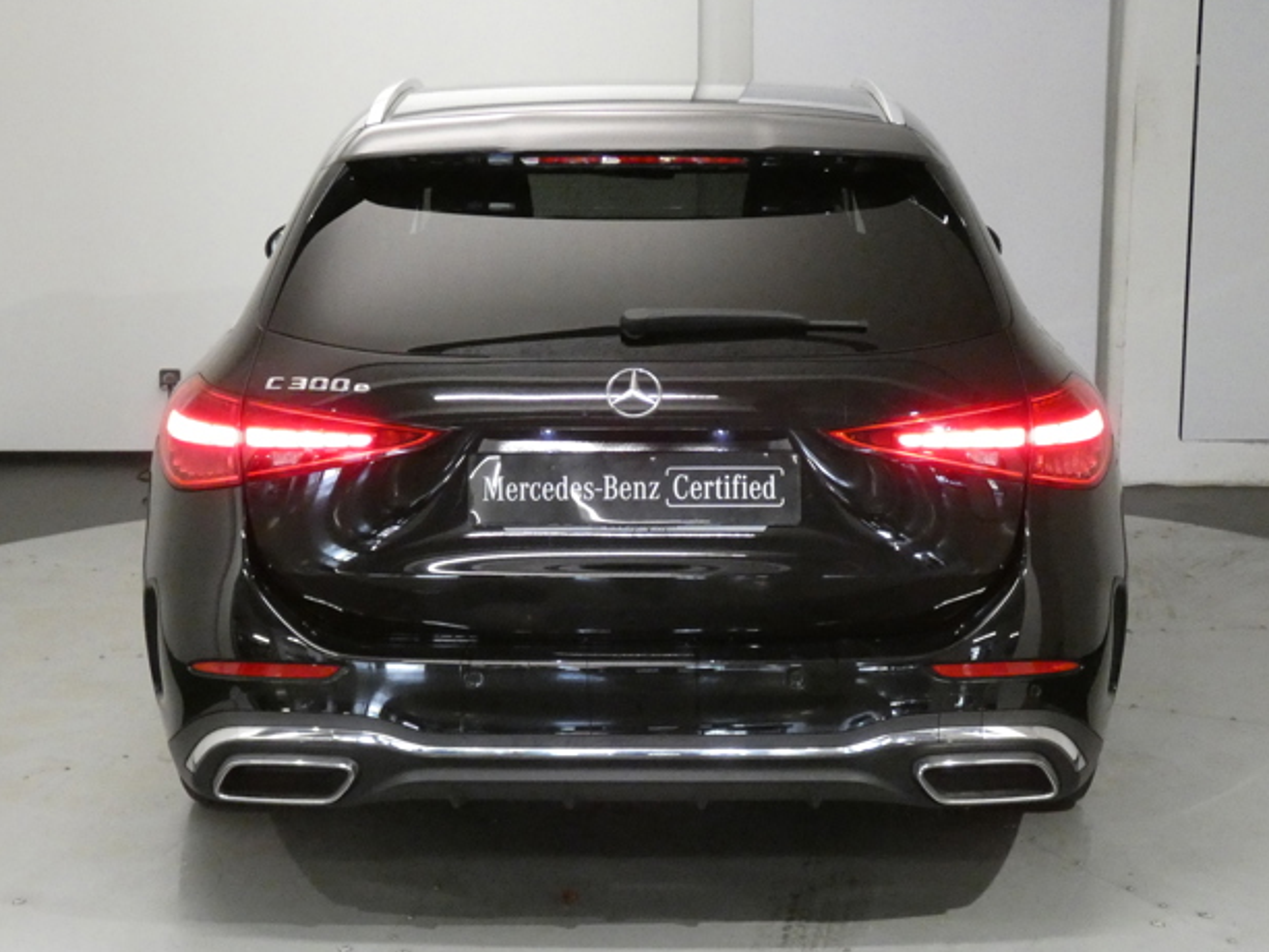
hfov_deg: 32.2
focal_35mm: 60
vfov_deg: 24.4
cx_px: 627
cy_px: 557
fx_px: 2200
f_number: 3.8
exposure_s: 1/80
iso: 1600
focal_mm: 8.2
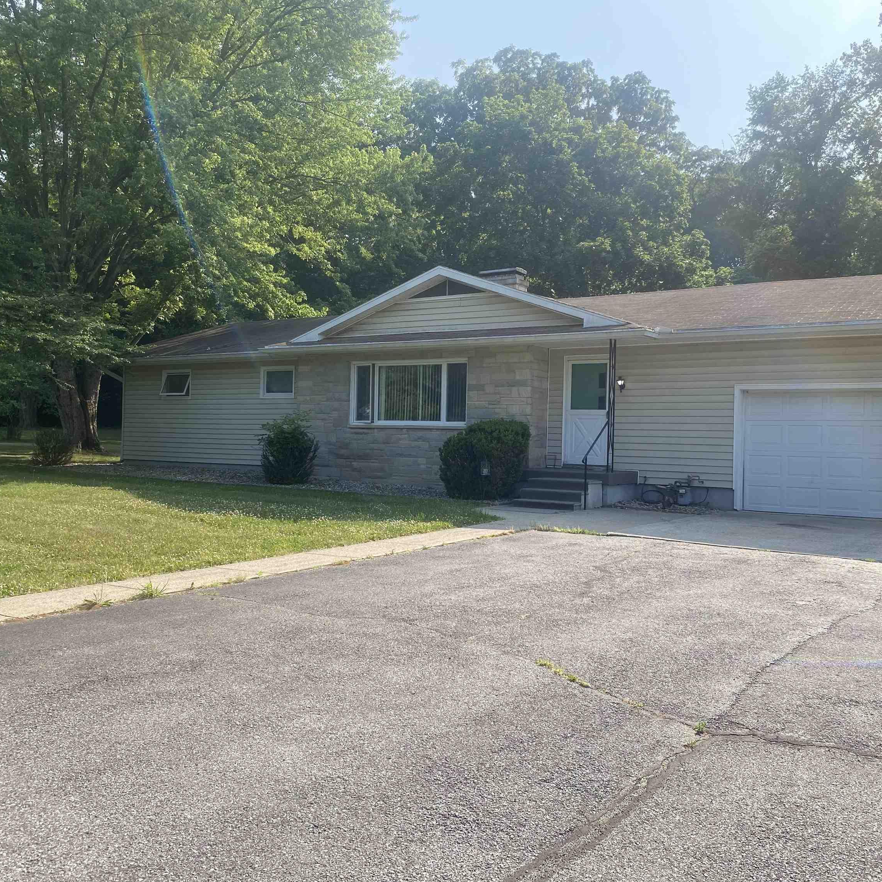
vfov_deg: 52.5
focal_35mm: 31
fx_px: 894
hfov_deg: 52.5
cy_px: 440
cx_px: 473
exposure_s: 1/1377
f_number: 1.8
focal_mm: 4.25
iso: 32
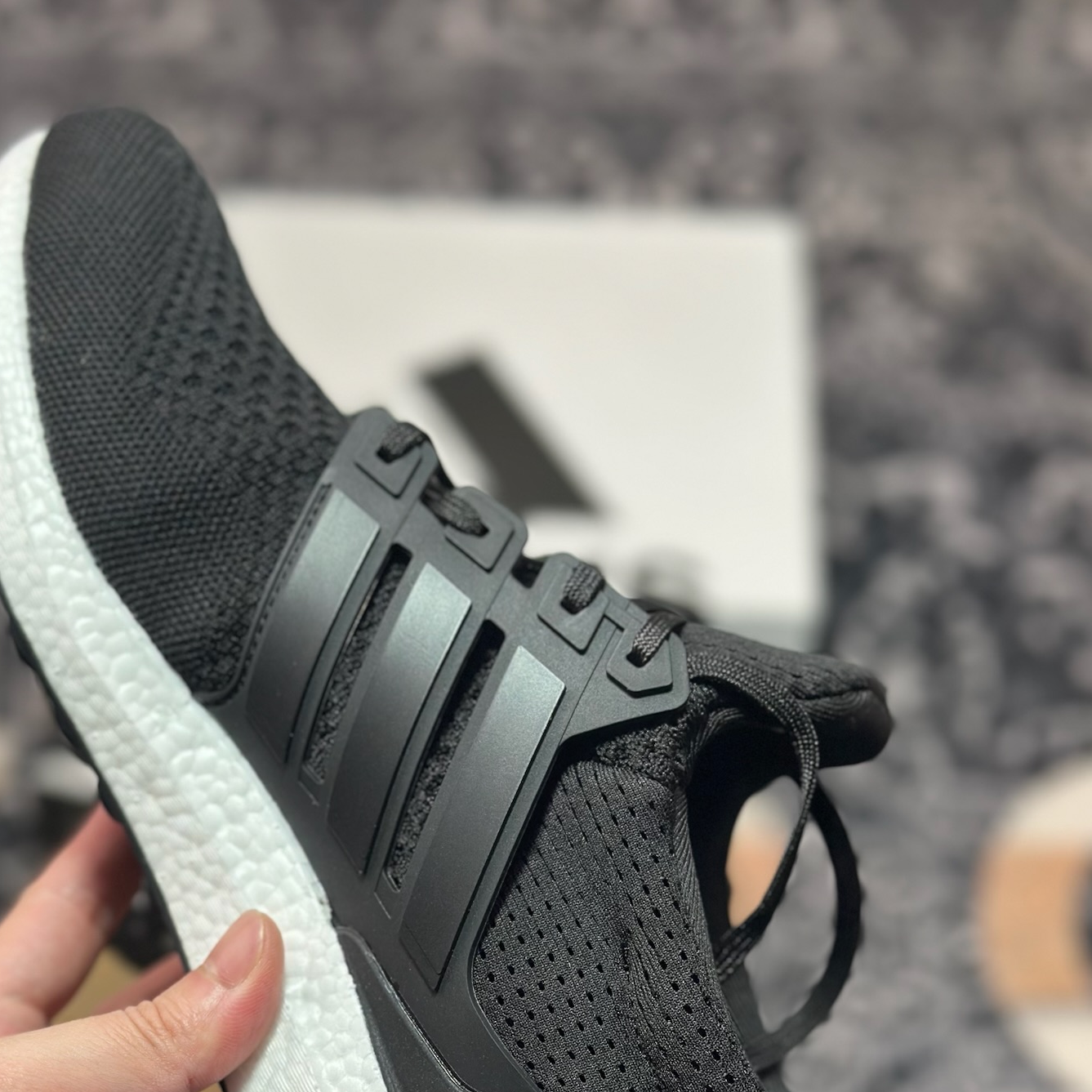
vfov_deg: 26.1
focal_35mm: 65
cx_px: 478
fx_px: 2320
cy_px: 835
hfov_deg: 26.5
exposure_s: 1/439
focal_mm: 6.86
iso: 80
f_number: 1.78
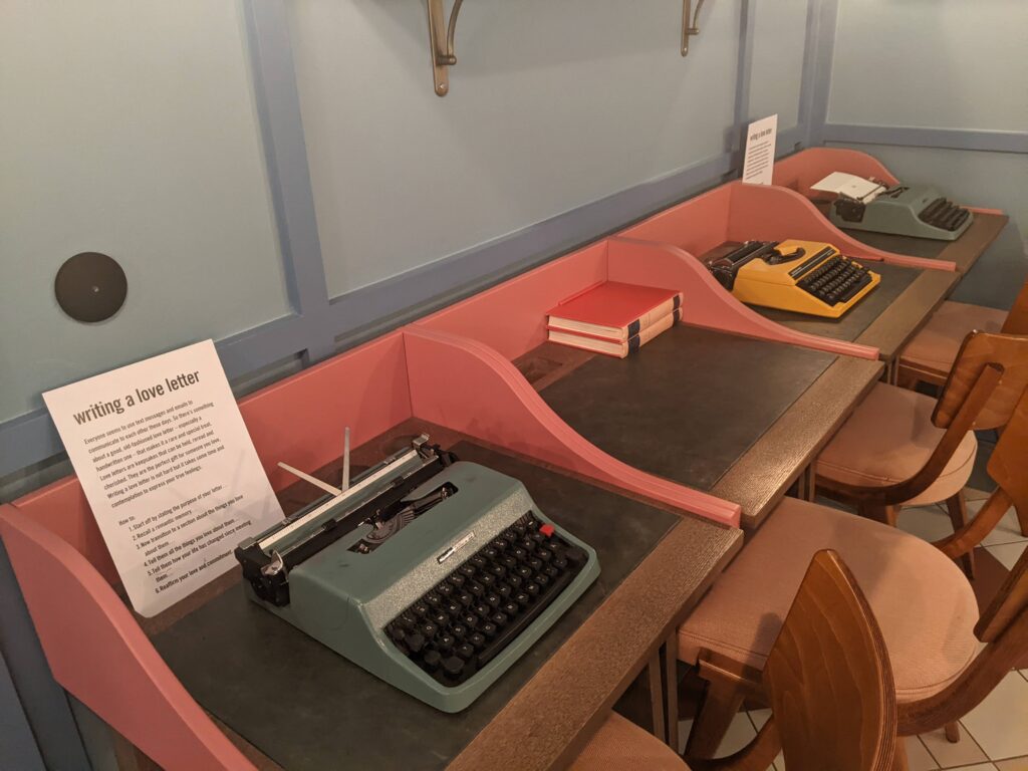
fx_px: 802
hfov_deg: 65.3
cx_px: 514
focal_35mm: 27
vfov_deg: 51.4
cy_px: 386
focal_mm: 4.44
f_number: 1.8
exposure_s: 1/25
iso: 664
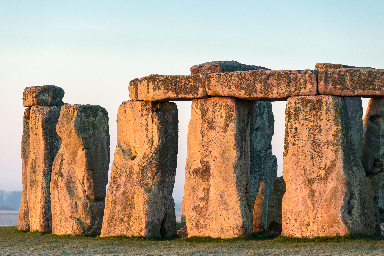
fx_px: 1973
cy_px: 128
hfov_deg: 11.1
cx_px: 192
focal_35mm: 185
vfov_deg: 7.4
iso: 250
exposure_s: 1/160
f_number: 5.6
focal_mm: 185
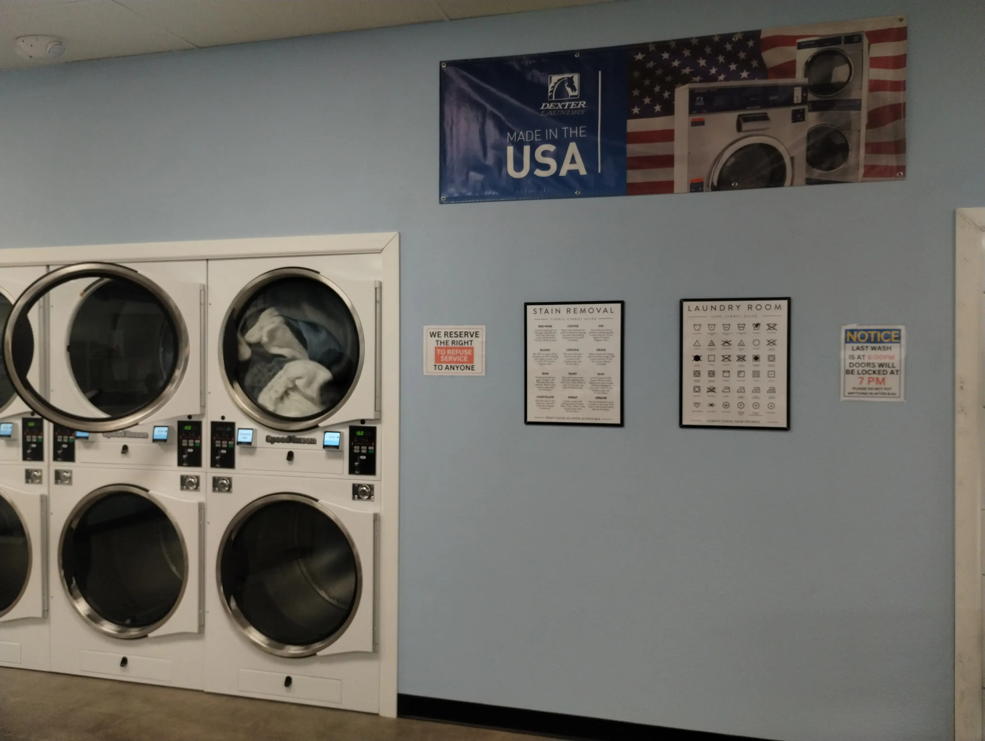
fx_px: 798
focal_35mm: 28
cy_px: 370
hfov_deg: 63.4
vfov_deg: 49.9
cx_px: 492
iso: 406
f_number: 1.8
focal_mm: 4.27
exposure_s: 1/60
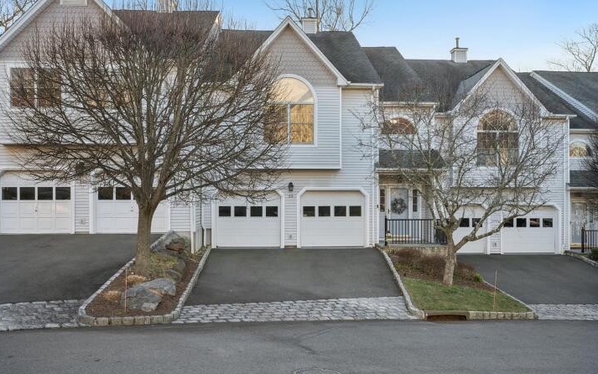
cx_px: 299
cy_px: 188
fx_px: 587
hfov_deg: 54.0
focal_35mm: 36
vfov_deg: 35.4
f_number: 8
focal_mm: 35
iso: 160
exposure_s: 1/40
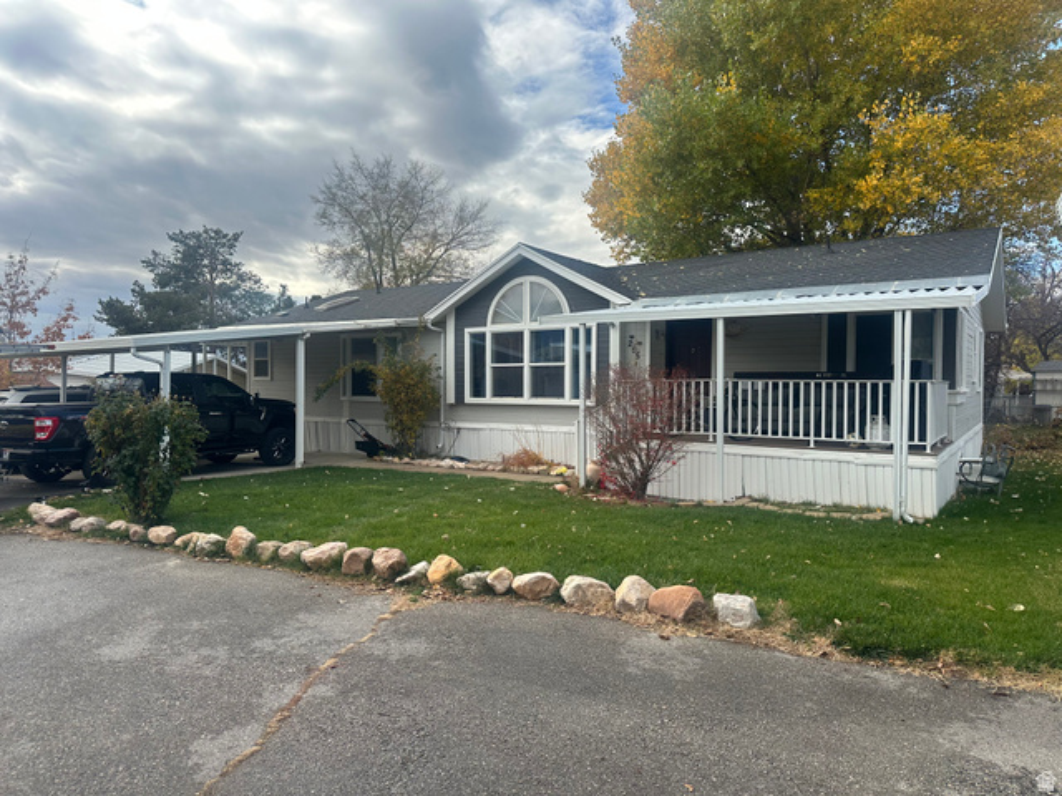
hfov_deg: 71.6
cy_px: 398
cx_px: 531
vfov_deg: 56.8
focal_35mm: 24
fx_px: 736
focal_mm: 6.86
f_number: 1.78
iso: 80
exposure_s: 1/2469
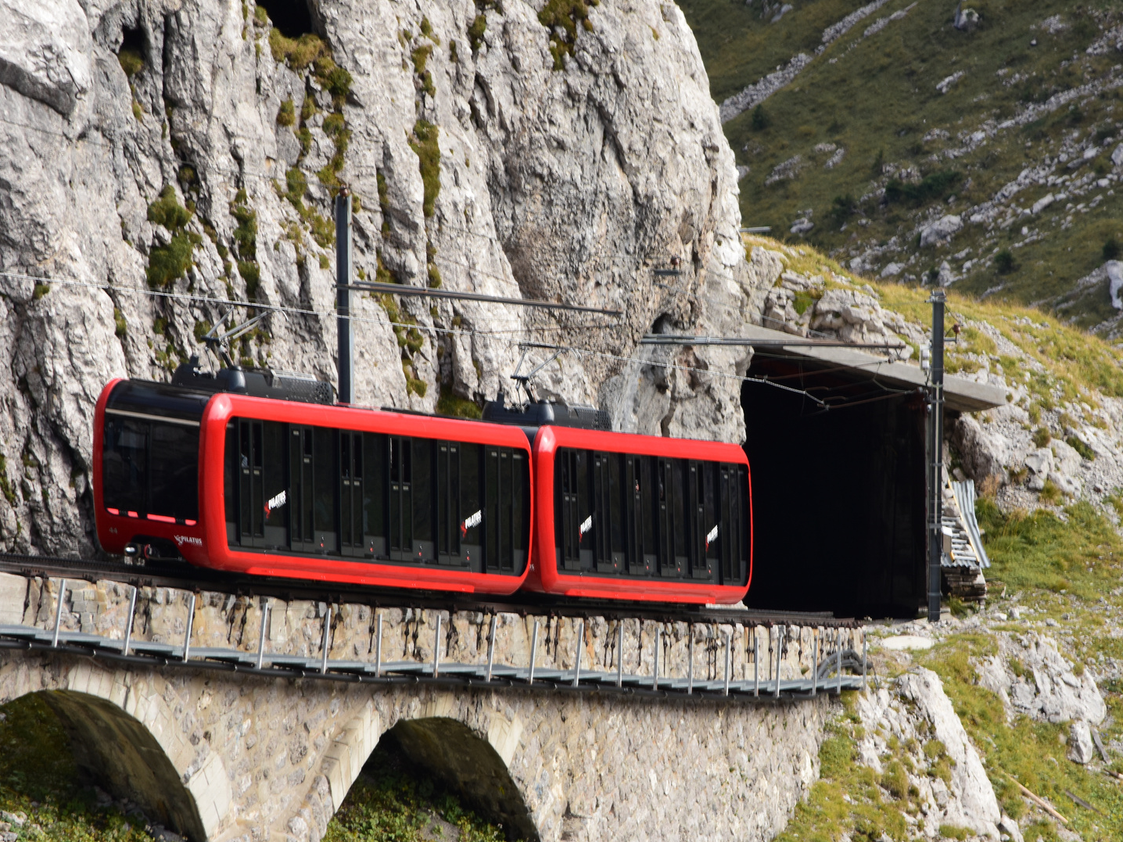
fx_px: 15832
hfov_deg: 4.1
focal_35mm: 488
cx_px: 628
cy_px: 421
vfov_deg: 3.0
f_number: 14
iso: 400
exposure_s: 1/100
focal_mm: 300
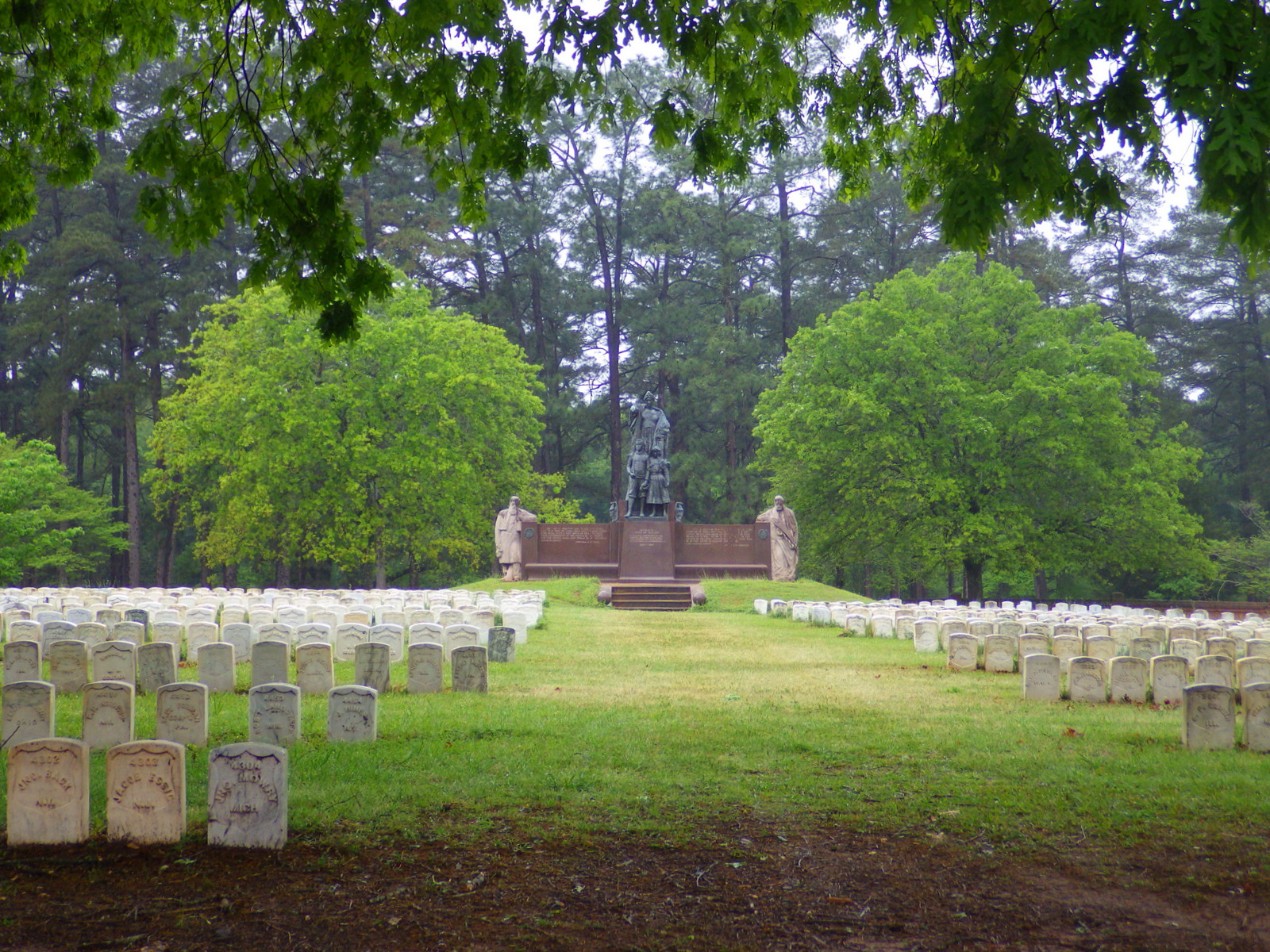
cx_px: 635
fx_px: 2128
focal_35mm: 58
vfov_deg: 25.2
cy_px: 476
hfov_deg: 33.2
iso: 250
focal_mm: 10.3
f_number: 3.5
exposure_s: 1/80
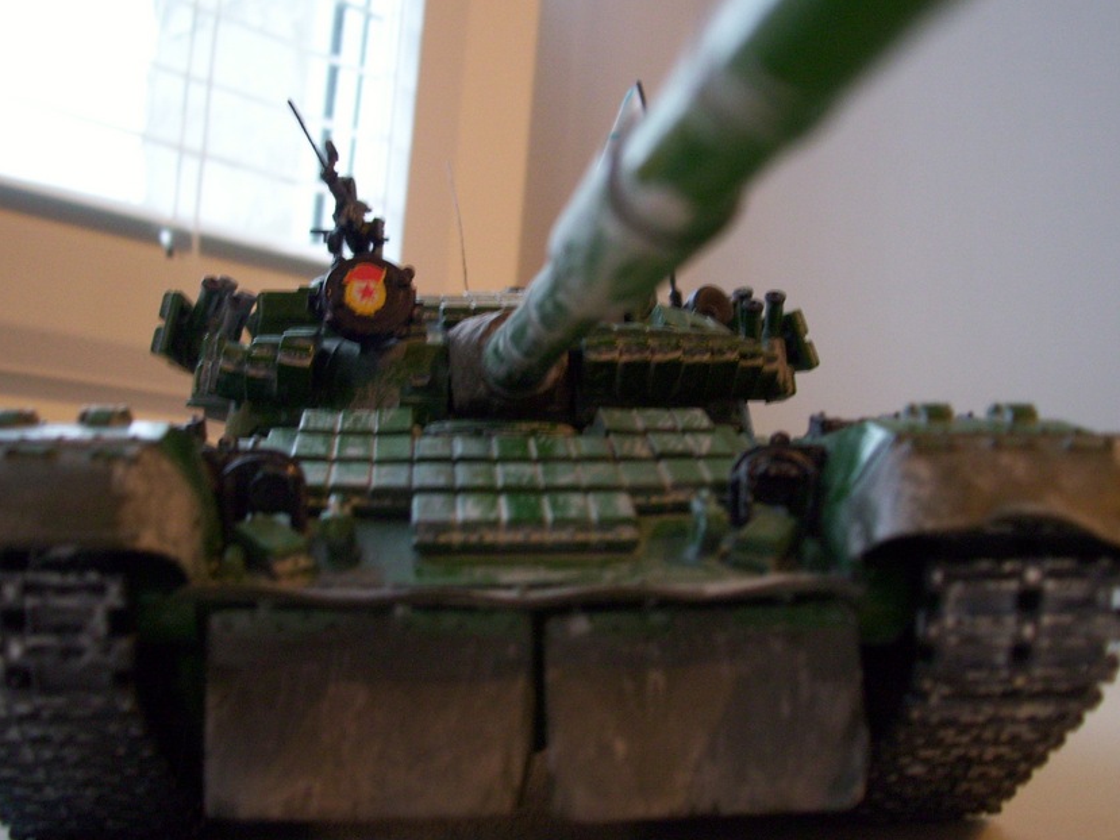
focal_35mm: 42
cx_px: 538
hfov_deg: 44.8
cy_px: 344
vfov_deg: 34.3
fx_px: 1359
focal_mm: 5.7
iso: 160
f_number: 2.9
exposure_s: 1/8
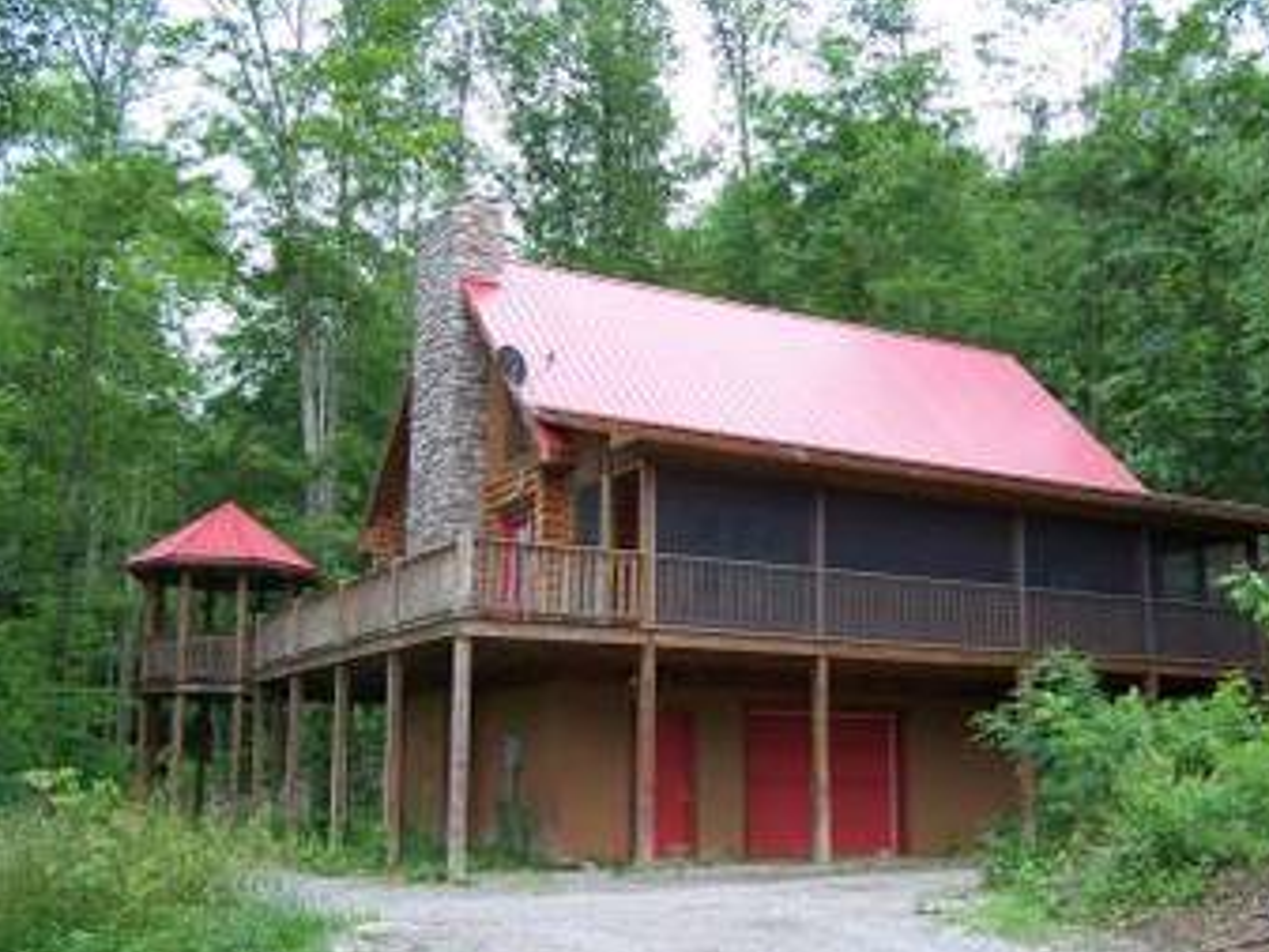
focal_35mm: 39
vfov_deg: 36.8
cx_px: 648
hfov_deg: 47.8
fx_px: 1430
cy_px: 476
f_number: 2.8
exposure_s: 1/250
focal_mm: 6.3
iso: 80
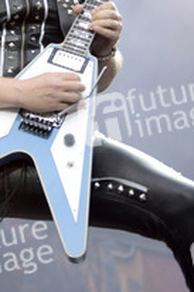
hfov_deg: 10.0
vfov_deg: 15.0
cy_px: 43
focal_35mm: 136
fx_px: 1101
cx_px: 21
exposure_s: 1/800
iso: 400
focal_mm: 70
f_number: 2.8
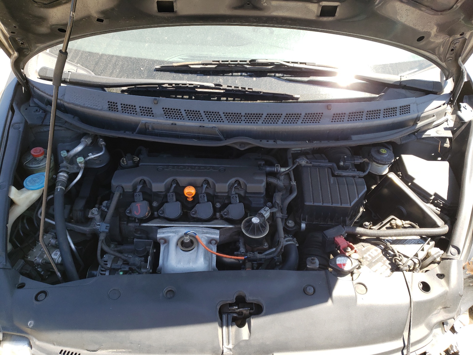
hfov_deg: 67.3
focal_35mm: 26
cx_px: 236
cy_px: 178
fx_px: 355
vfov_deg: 53.1
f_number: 1.5
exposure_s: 1/476
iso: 50
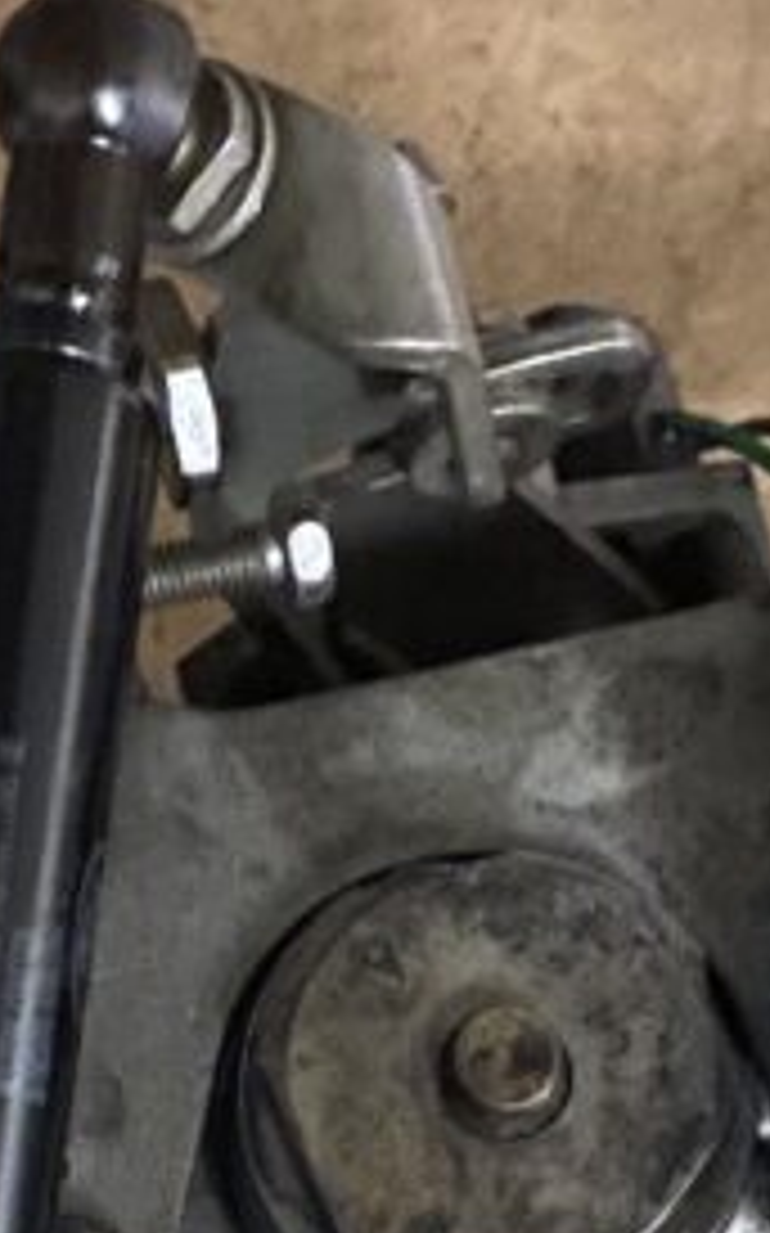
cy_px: 1503
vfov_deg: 19.0
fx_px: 3462
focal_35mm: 103
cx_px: 374
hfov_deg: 12.7
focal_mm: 4.25
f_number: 1.8
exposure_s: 1/8
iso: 640
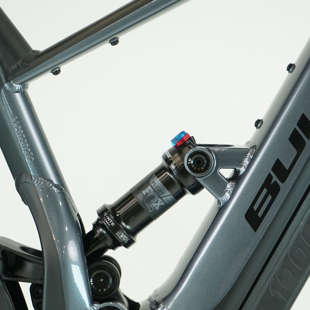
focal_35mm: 116
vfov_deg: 15.0
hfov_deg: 15.0
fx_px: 1175
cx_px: 144
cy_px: 189
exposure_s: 1/200
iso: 1600
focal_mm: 70
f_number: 5.6
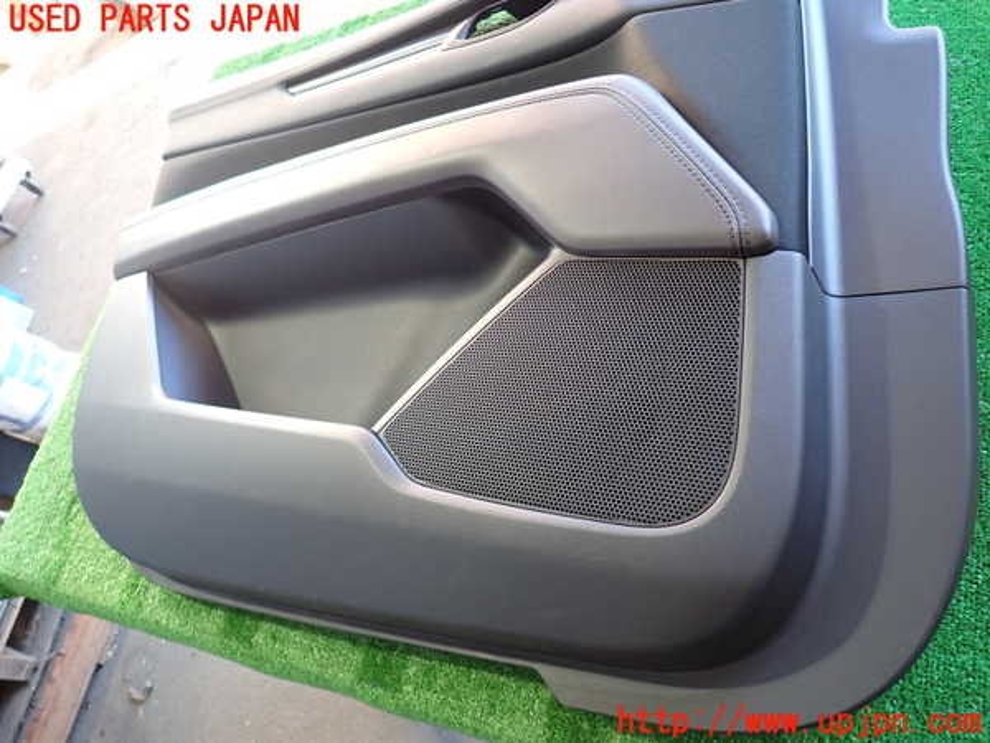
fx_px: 715
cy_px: 372
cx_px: 495
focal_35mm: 25
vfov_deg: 54.9
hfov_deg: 69.4
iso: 250
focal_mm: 4.5
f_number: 2
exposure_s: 1/30
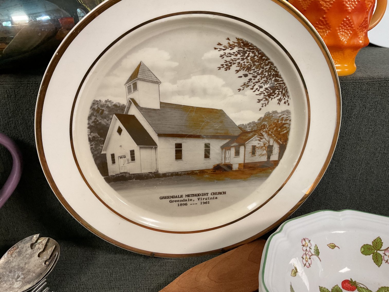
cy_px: 146
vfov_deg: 48.2
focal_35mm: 29
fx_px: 326
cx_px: 194
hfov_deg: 61.7
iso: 125
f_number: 1.8
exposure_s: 1/60
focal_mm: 3
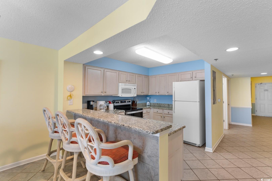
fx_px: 121
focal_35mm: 16
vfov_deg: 73.7
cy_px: 90
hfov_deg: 96.7
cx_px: 136
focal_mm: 11
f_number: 4.8
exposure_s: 1/5
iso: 100
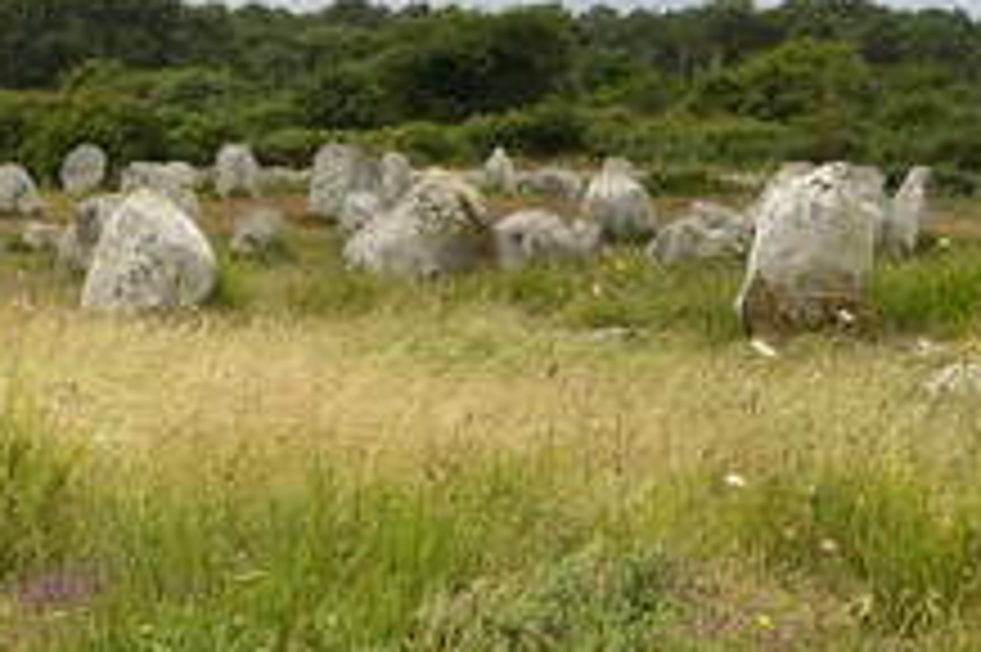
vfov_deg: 10.1
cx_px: 245
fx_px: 3676
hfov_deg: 15.1
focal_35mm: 135
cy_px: 288
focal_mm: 70
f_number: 10
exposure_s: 1/320
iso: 200
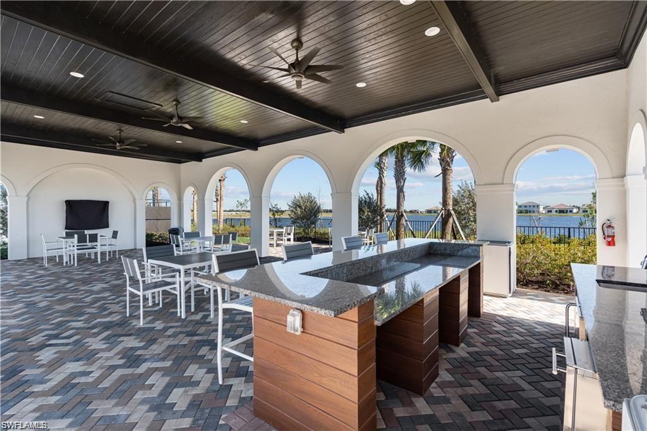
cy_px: 216
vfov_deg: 73.7
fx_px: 287
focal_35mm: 16
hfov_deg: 96.8
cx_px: 324
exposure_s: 1/200
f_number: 8
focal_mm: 16
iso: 640
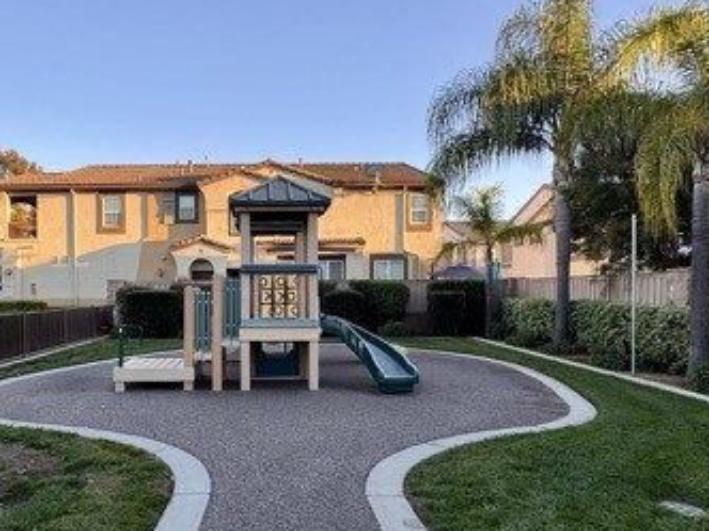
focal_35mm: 27
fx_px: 553
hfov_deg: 64.5
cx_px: 271
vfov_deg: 51.2
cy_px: 299
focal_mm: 2.22
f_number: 2.2
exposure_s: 1/260
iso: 40
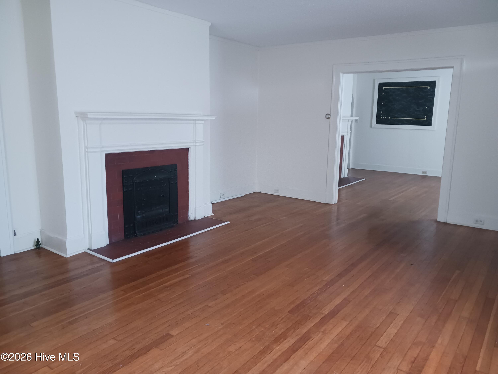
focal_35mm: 27
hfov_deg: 65.3
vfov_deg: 51.4
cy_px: 187
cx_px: 249
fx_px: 388
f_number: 1.8
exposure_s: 1/15
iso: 1000
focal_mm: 4
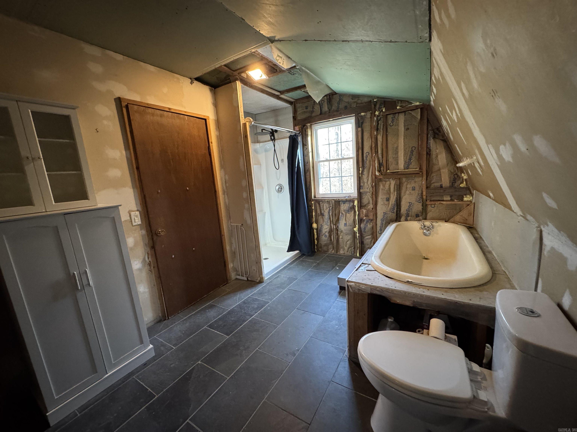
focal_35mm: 14
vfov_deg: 85.7
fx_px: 233
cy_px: 216
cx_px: 288
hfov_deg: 102.1
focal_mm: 2.22
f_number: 2.2
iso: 1000
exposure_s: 1/60
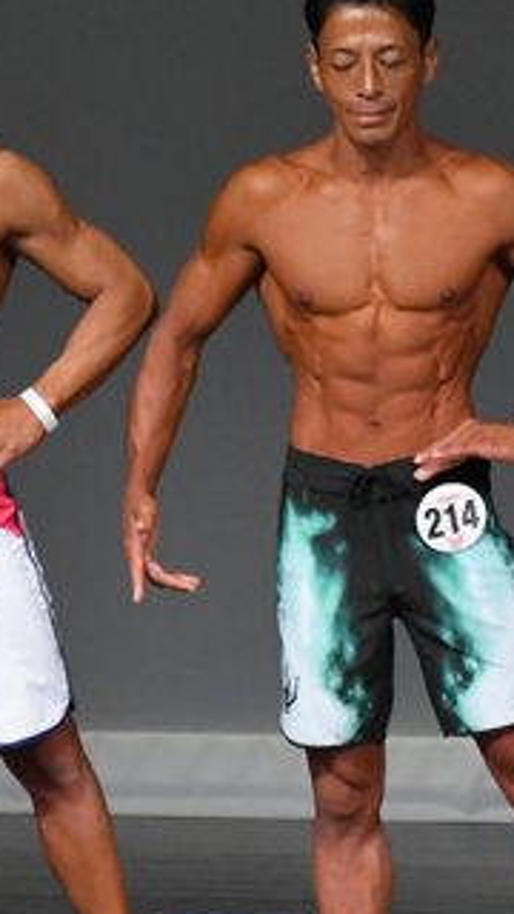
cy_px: 497
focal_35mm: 950
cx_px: 493
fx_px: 23018
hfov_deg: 1.3
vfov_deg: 2.3
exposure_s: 1/400
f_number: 5.6
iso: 5000
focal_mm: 250
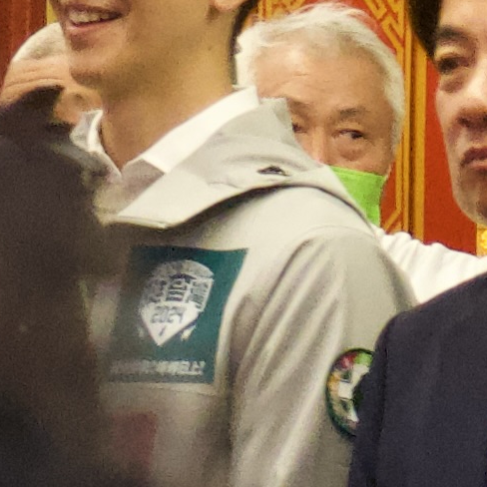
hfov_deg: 3.8
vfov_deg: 3.8
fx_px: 7274
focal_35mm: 457
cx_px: -298
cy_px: -367
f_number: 5
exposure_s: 1/100
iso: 3200
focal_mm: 38
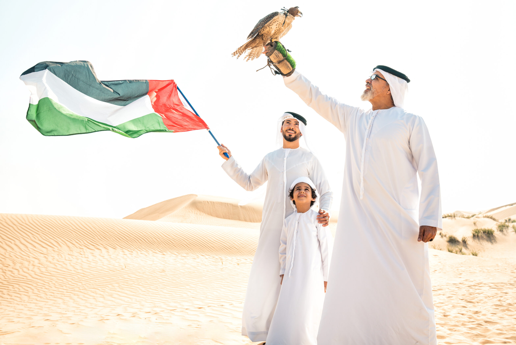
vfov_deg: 40.9
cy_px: 172
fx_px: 462
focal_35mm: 32
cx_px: 258
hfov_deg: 58.4
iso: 125
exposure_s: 1/400
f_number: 6.3
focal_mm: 32.2
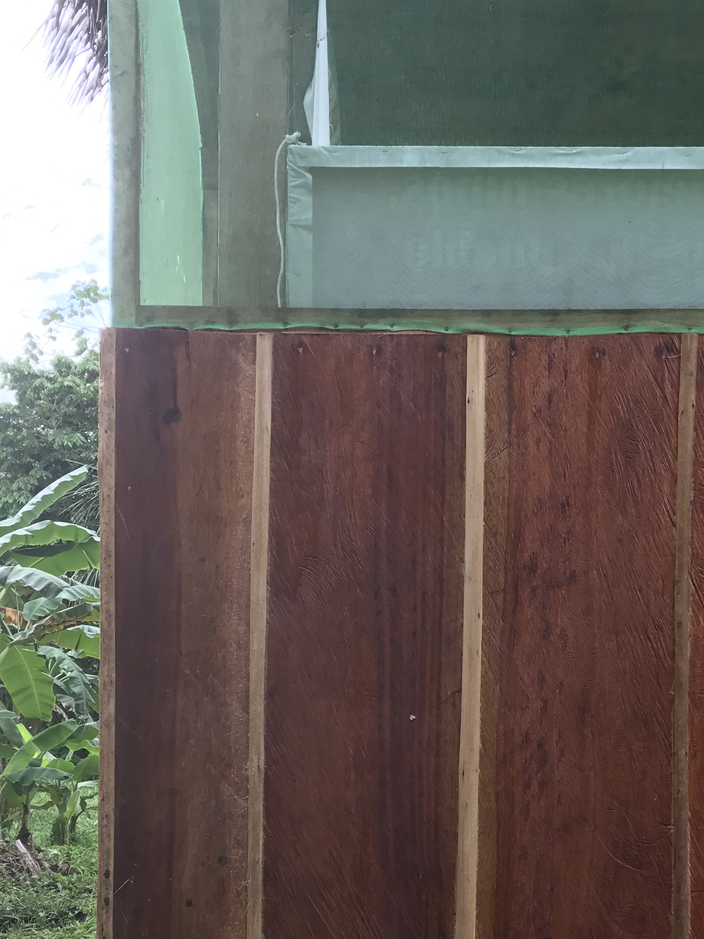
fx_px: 1356
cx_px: 365
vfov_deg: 37.0
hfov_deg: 29.1
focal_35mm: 50
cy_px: 736
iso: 20
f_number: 1.8
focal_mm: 3.99
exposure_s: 1/458
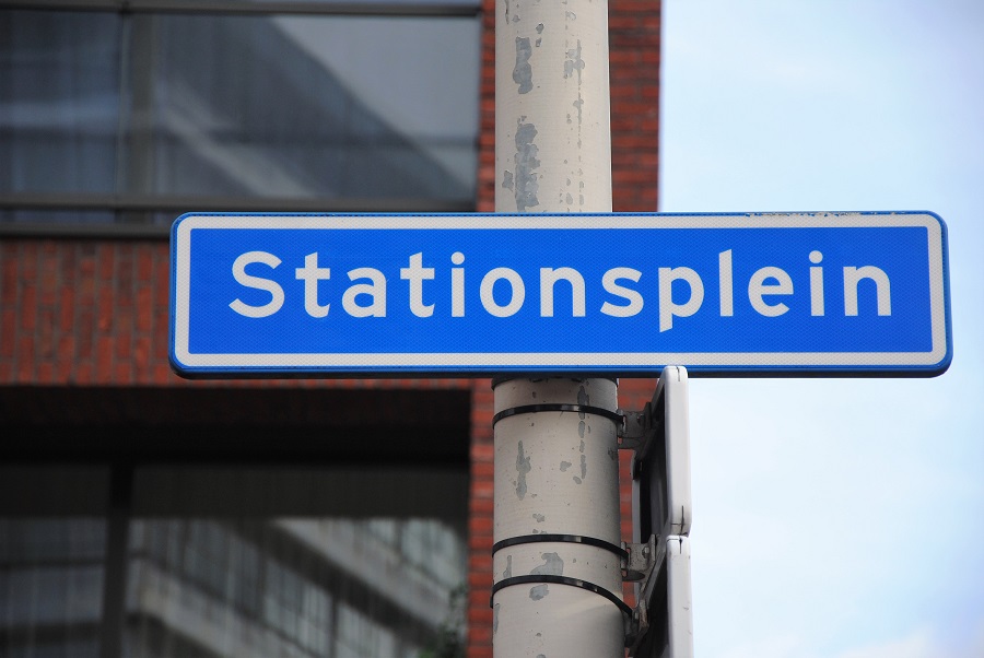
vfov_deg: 8.7
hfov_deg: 13.0
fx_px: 4309
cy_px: 329
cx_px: 492
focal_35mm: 158
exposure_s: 1/320
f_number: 5.6
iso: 200
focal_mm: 105
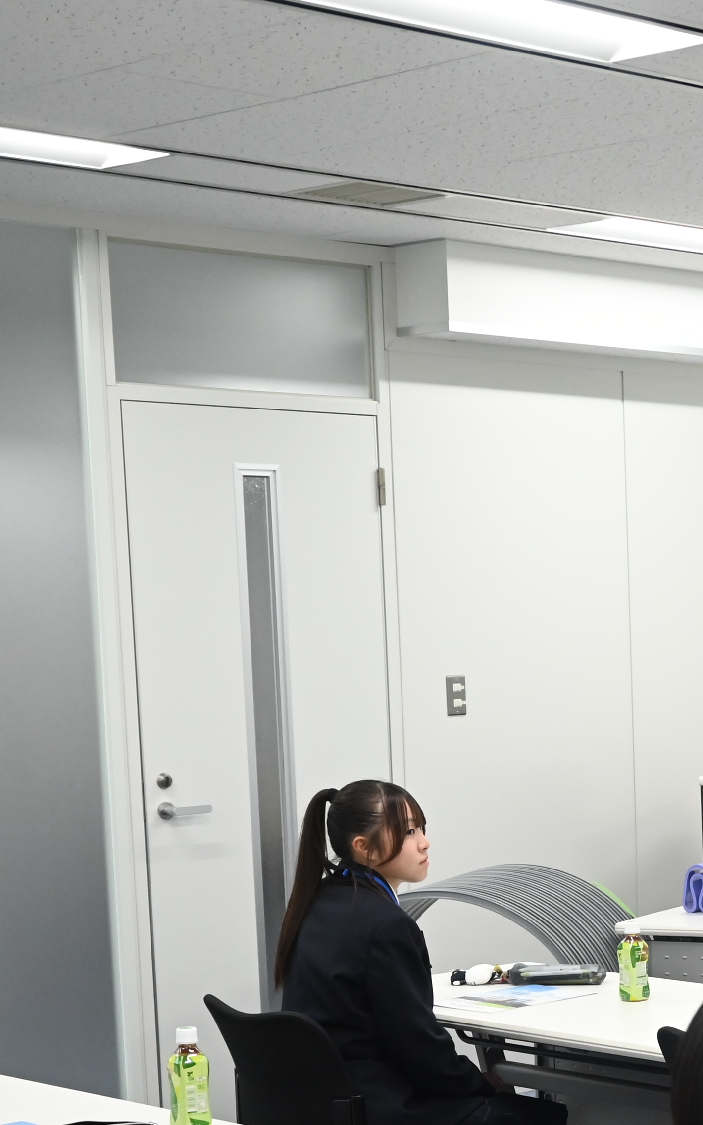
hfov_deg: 14.7
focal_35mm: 82
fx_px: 2524
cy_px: 972
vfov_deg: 24.5
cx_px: 1056
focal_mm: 30.5
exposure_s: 1/160
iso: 1600
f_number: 5
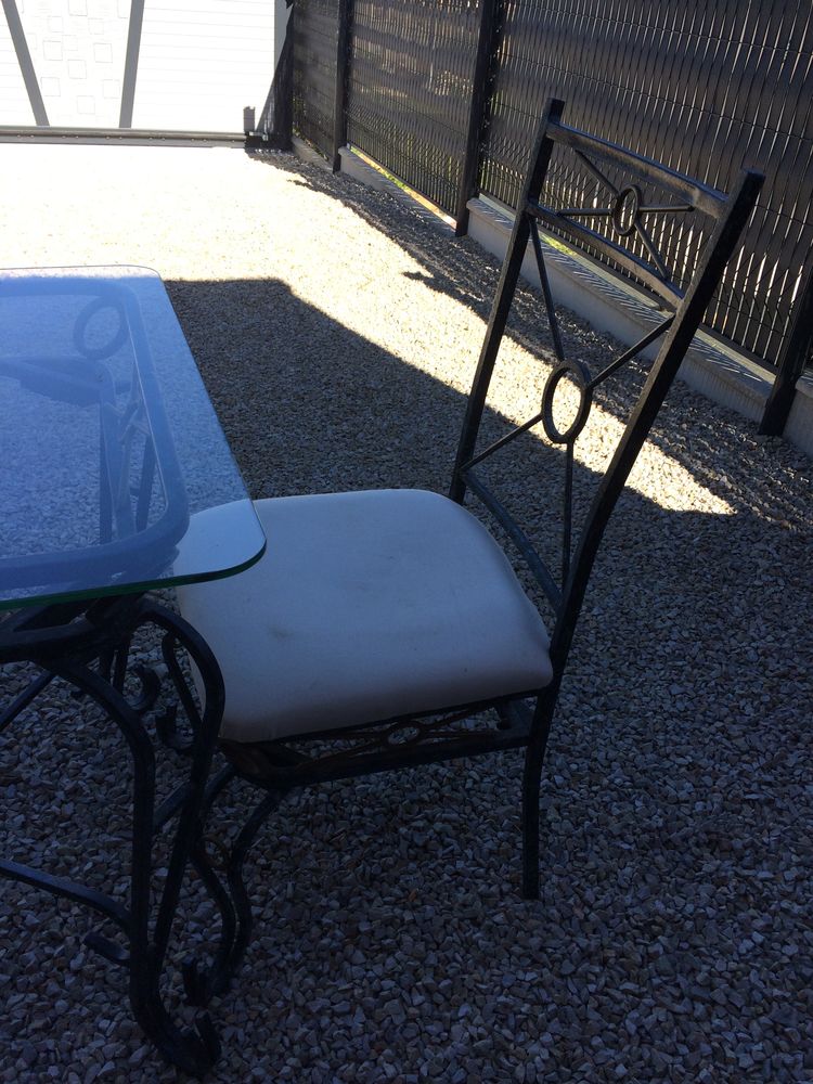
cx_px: 406
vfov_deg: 61.7
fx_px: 908
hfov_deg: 48.2
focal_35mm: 29
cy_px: 542
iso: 32
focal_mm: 4.15
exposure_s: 1/805
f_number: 2.2
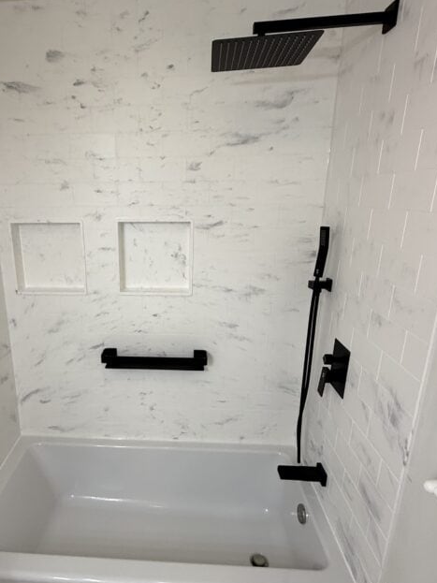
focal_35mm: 23
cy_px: 313
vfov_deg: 73.8
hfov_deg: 57.7
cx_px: 150
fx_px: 387
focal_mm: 2.22
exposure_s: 1/120
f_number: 2.2
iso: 160
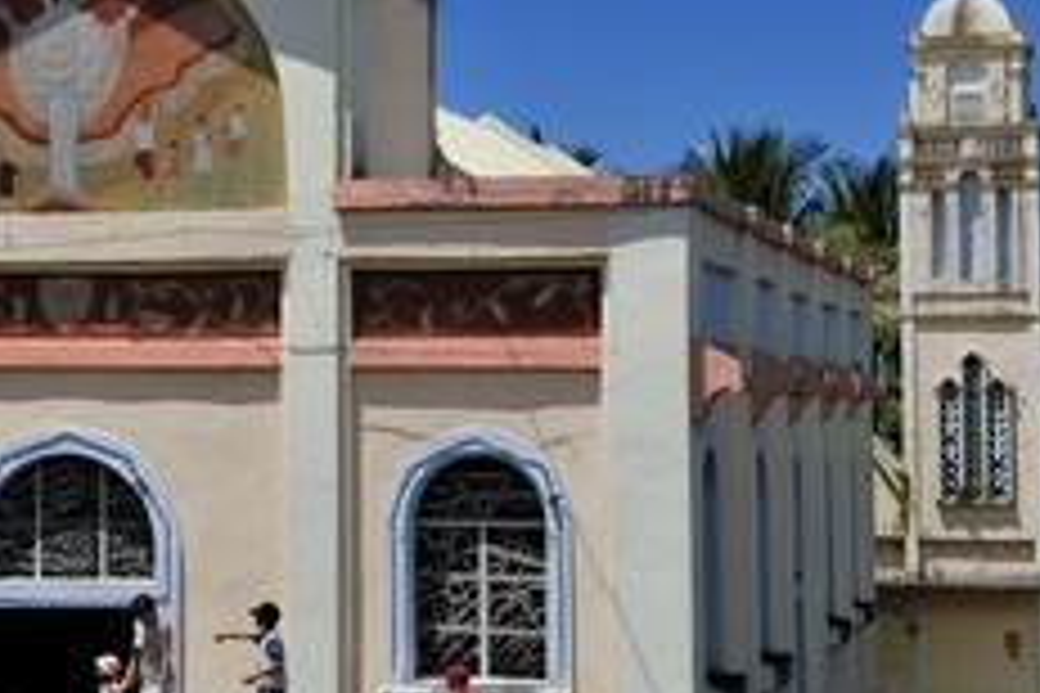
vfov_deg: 13.4
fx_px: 2946
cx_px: 293
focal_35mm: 102
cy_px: 194
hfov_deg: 19.9
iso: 200
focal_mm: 56
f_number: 20
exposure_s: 1/160
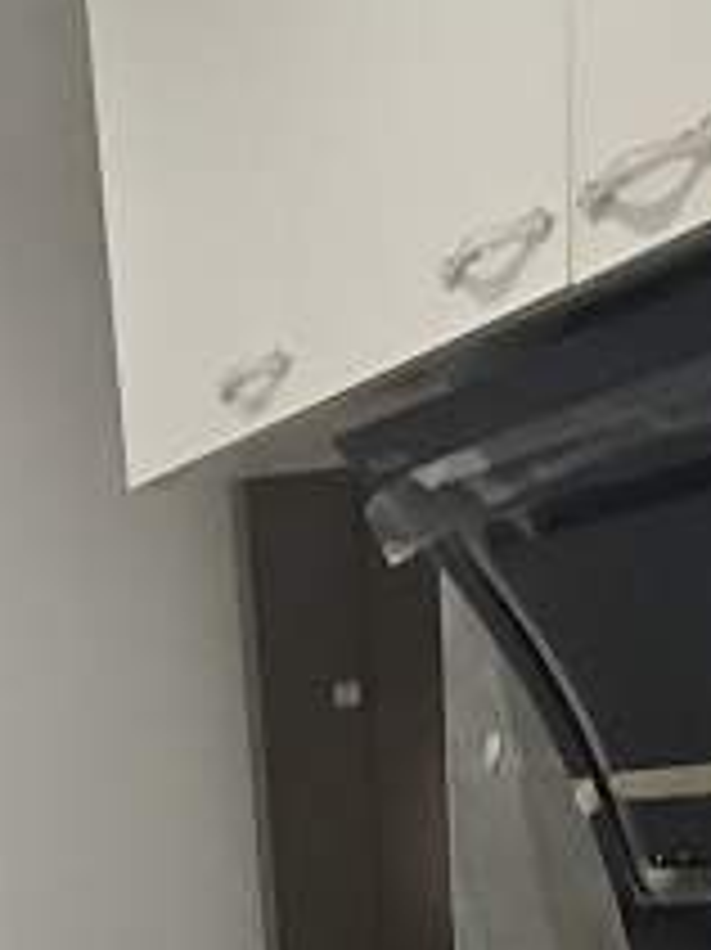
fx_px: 2083
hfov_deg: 18.6
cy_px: 1709
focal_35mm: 76
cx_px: -86
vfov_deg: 19.3
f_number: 2.2
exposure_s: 1/51.3
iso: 250
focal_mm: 1.91
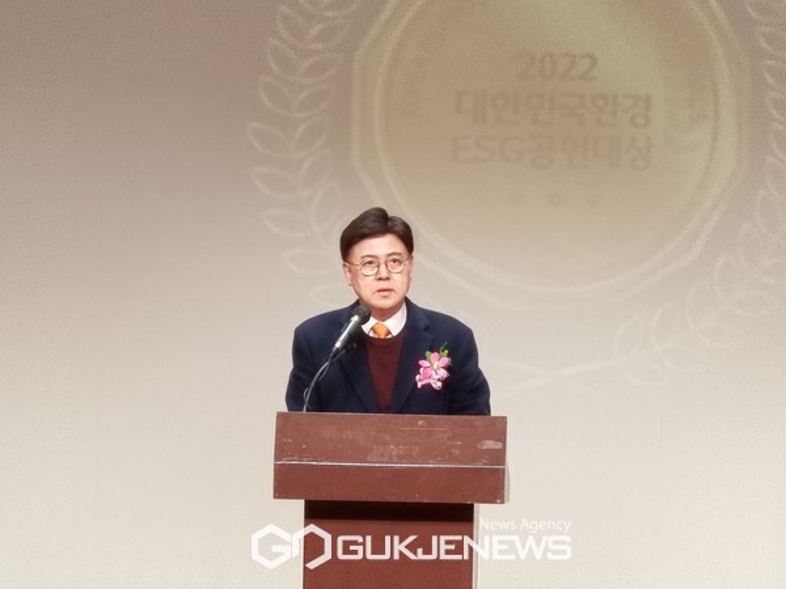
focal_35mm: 72
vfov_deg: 20.4
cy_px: 294
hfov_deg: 27.0
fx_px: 1635
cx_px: 393
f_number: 2.4
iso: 100
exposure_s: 1/60
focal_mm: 9
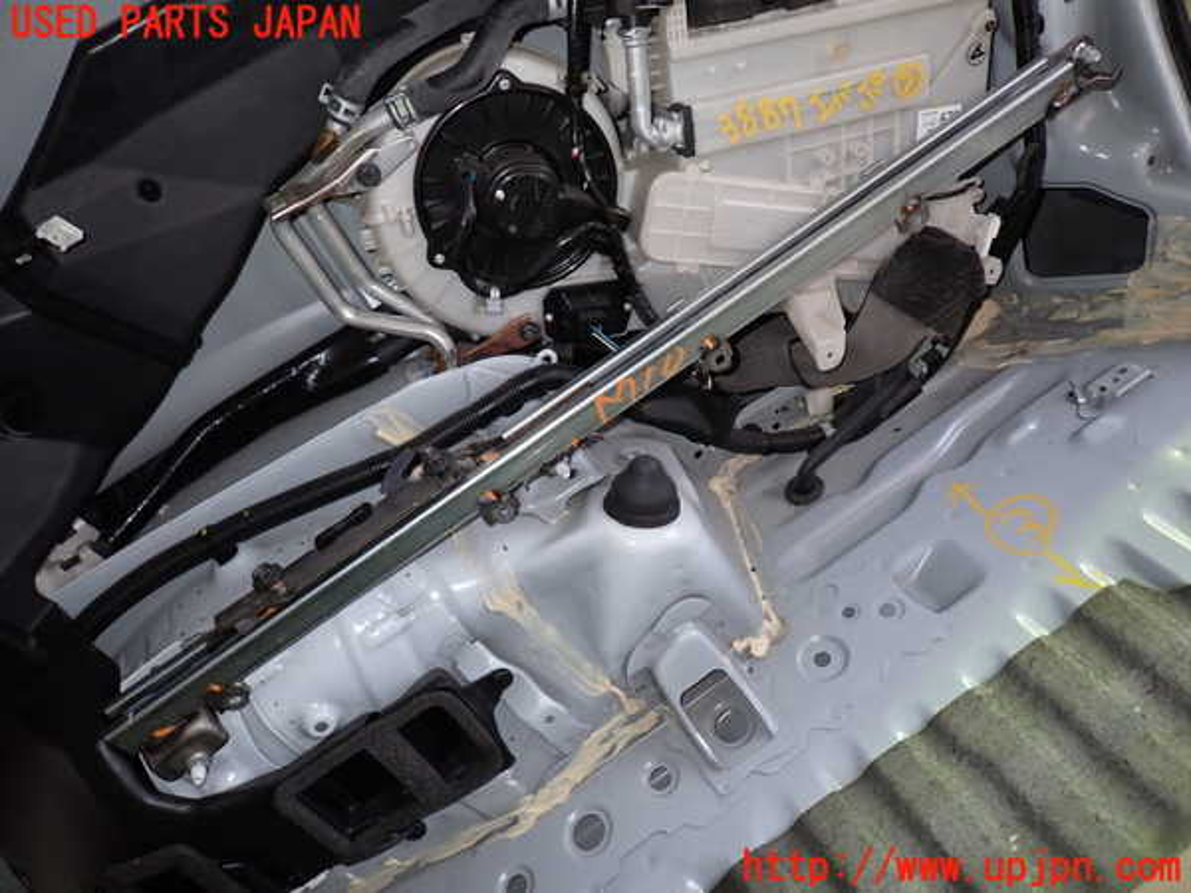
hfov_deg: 69.4
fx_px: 860
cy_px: 446
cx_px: 596
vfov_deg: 54.9
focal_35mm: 25
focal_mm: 4.5
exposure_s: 1/30
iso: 200
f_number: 2
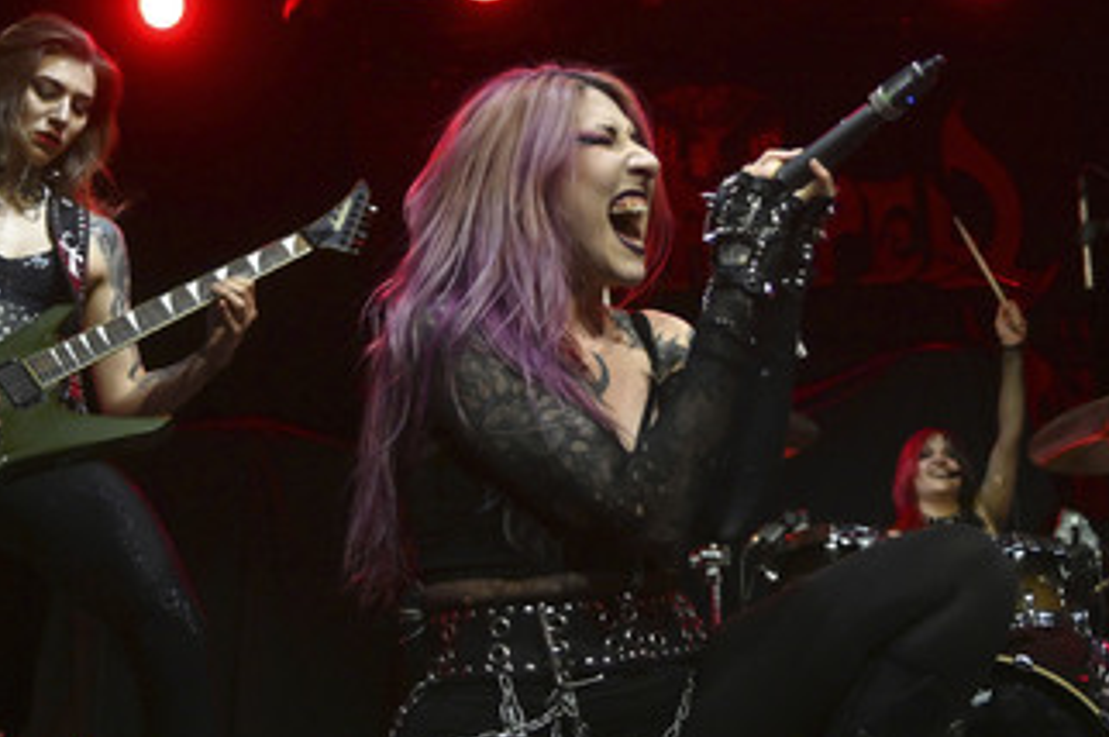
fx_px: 1508
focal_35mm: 49
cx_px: 432
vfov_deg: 27.4
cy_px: 313
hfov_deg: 40.2
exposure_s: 1/400
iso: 4000
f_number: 4
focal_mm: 35
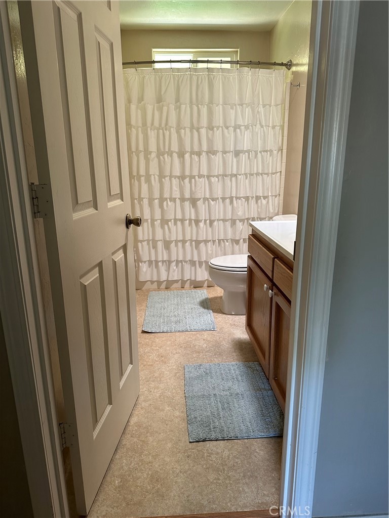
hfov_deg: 56.8
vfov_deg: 71.6
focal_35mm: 24
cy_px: 259
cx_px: 194
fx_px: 360
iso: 320
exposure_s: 1/60
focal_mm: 6.86
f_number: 1.78
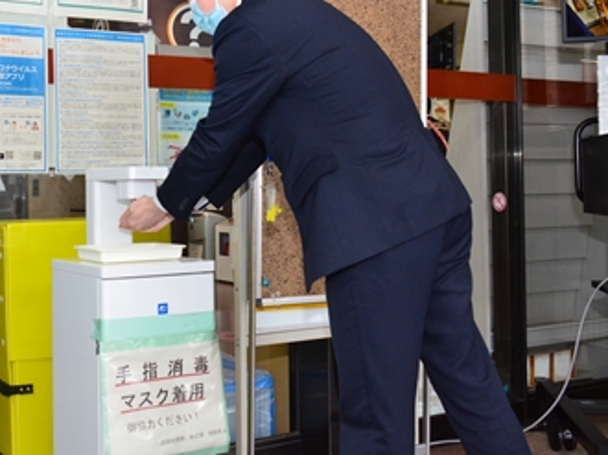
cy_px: 174
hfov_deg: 38.9
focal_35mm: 48
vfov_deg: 30.1
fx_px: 842
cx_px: 170
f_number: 5
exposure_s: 1/250
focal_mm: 22
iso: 2000
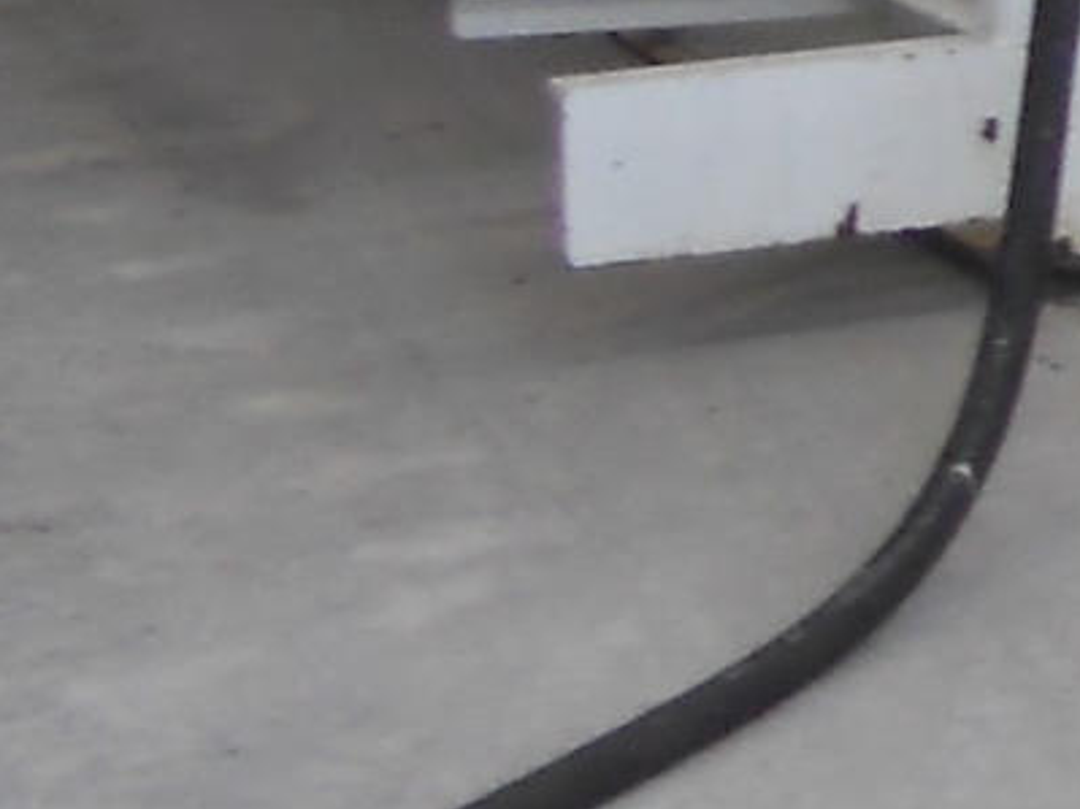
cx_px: 3113
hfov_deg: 9.5
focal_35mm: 169
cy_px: -1347
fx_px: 5271
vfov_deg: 7.9
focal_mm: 4.9
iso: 125
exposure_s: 1/30
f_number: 3.2
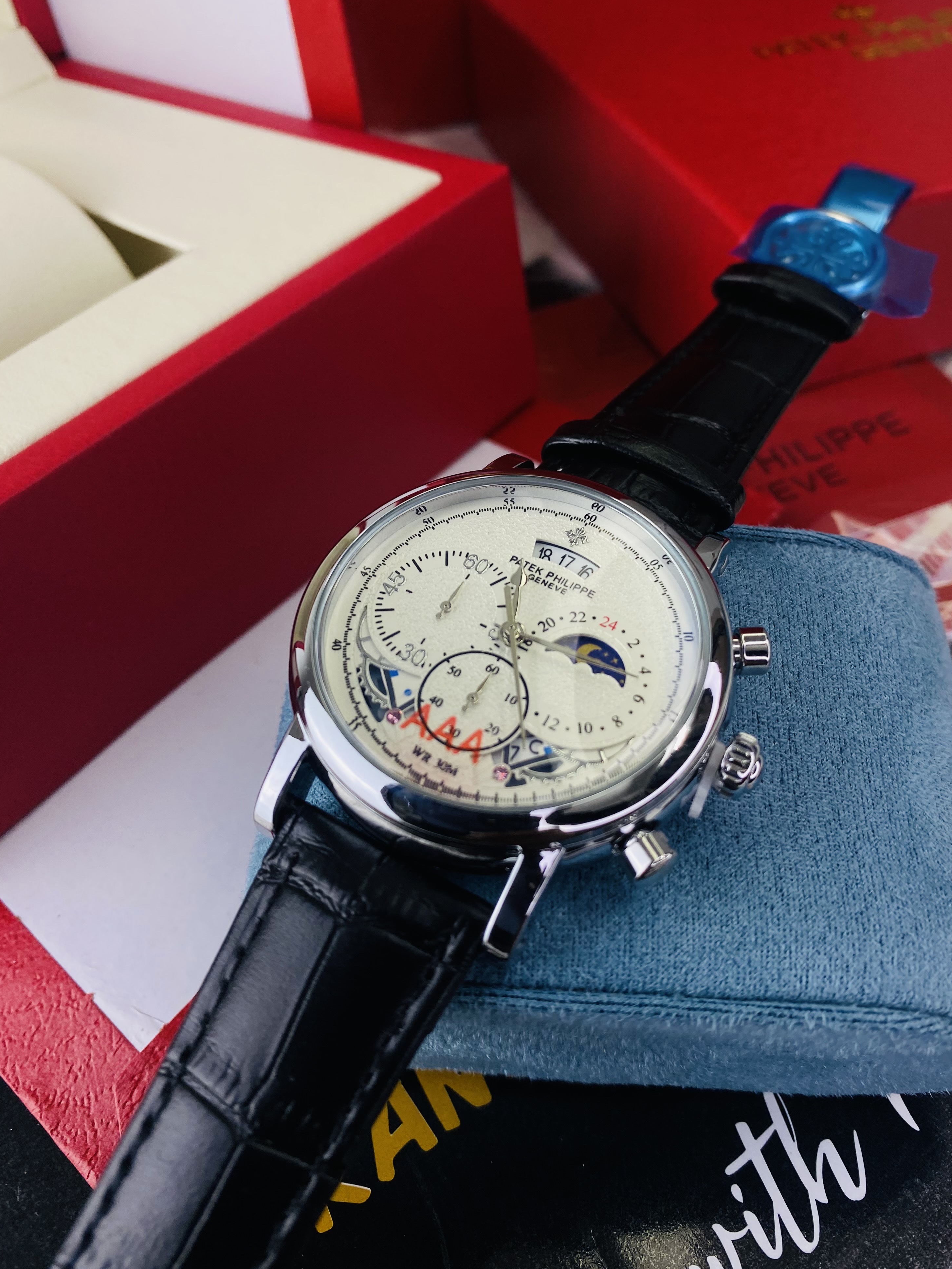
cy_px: 622
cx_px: 487
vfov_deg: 67.3
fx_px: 953
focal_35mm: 26
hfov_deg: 53.1
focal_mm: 4.25
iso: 32
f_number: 1.8
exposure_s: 1/187
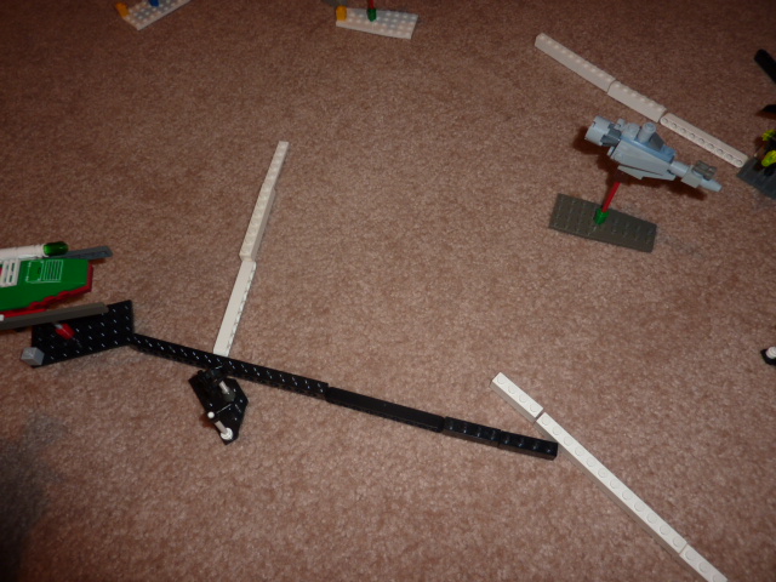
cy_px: 291
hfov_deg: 69.4
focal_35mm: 25
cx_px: 388
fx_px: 560
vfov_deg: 54.9
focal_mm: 4.1
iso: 100
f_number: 3.3
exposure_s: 1/30
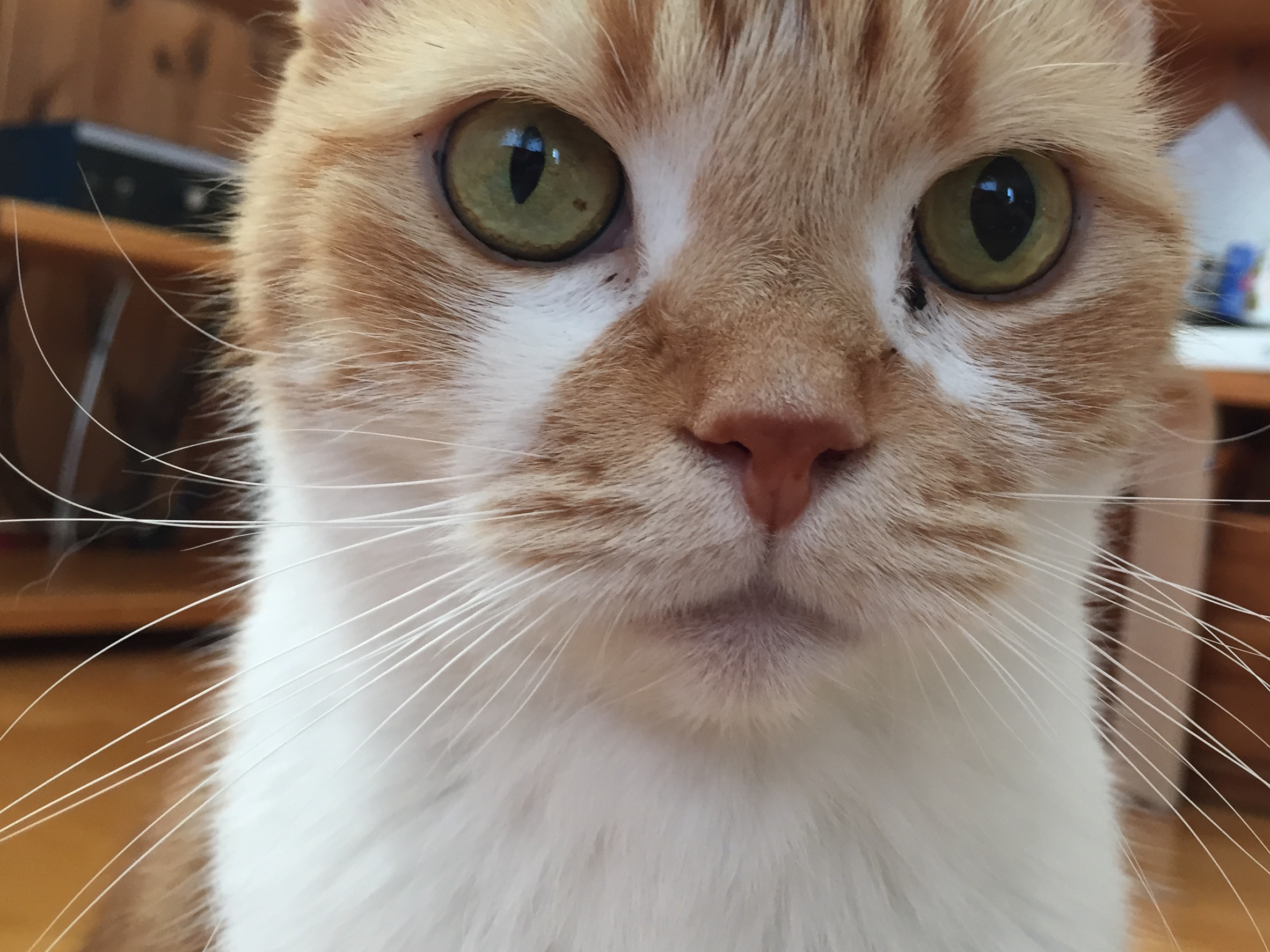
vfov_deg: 35.9
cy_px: 415
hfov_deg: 46.6
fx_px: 1468
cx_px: 755
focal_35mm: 40
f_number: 2.2
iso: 64
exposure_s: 1/30
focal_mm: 4.15
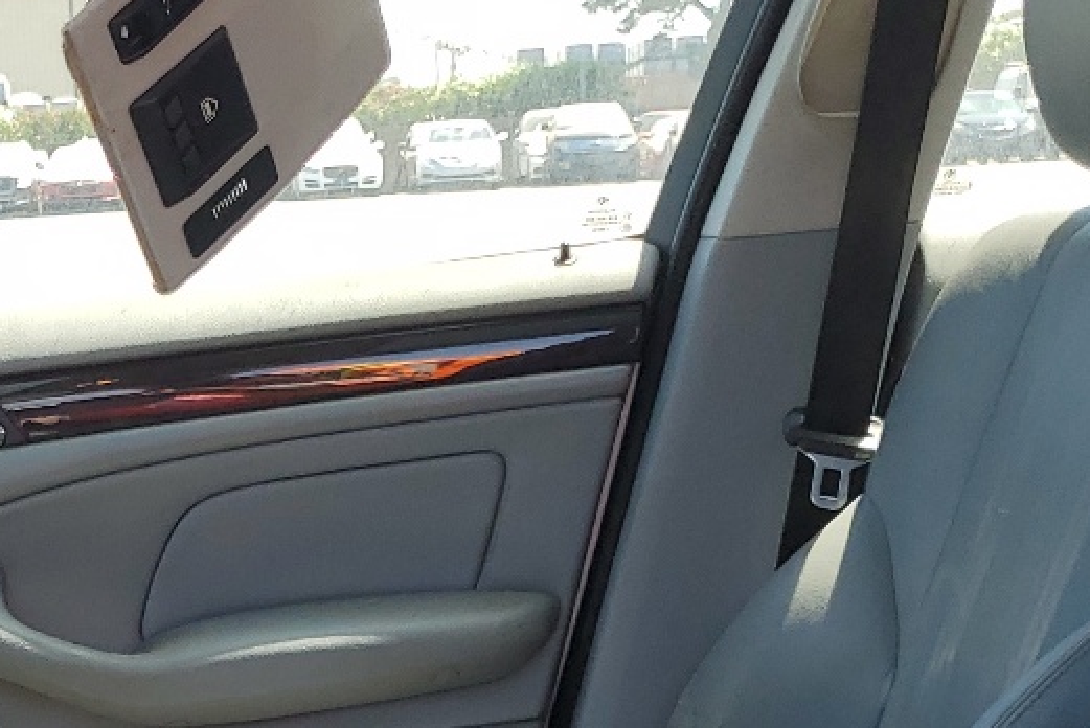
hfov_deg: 23.8
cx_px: 126
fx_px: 2514
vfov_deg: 14.9
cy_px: 1188
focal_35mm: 83
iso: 50
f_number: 1.5
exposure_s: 1/556
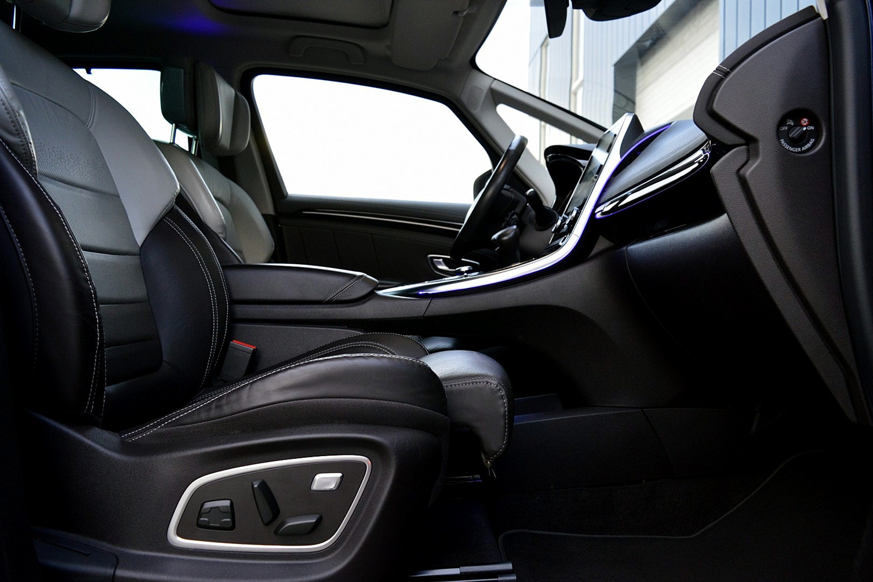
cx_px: 436
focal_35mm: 27
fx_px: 655
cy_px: 291
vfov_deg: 47.9
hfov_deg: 67.4
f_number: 5
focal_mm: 18
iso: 800
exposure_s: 1/60
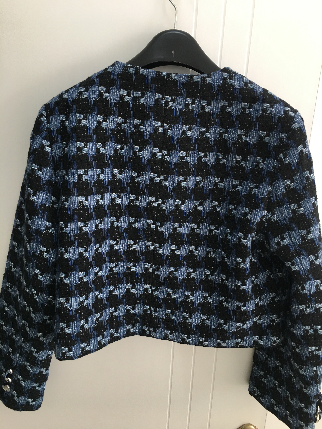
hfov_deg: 48.2
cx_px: 161
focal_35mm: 29
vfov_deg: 61.7
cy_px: 214
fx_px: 360
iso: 40
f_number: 2.2
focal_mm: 4.15
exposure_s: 1/33
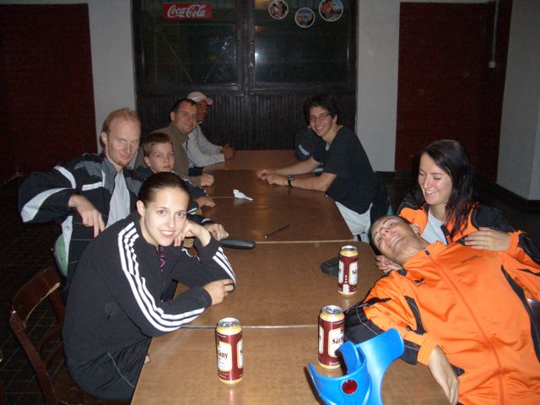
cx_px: 270
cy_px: 202
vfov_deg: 40.7
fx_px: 546
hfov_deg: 52.6
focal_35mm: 35
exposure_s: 1/60
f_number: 2.6
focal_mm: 5.8
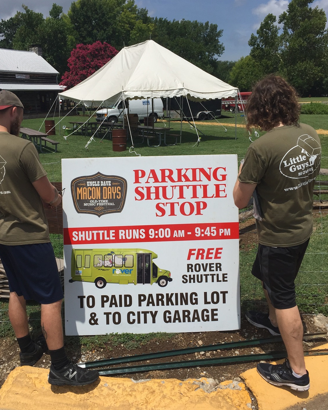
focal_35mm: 33
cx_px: 149
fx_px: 400
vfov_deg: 54.2
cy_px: 212
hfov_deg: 44.5
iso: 32
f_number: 2.2
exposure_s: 1/4950
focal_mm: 4.15
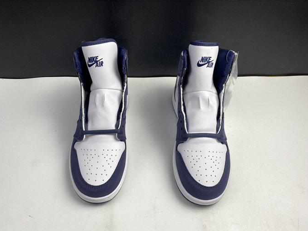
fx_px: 240
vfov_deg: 51.4
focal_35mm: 27
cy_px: 118
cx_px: 151
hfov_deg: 65.3
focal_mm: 4.25
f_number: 1.8
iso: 32
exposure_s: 1/100
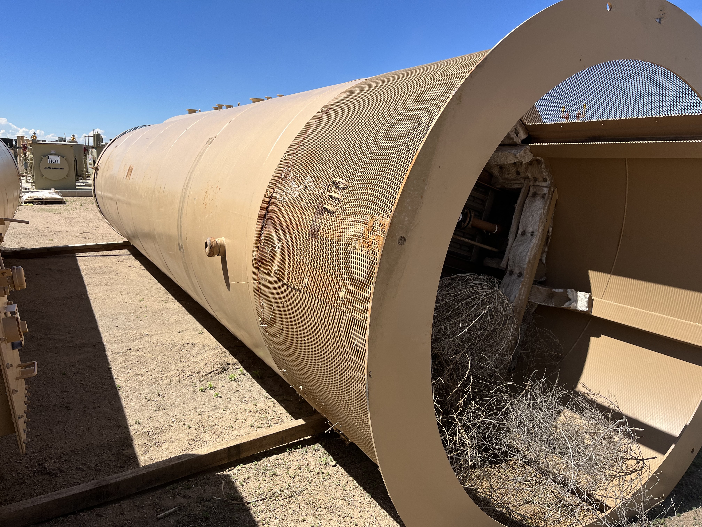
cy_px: 264
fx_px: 527
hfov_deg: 67.3
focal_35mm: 26
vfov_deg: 53.1
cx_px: 351
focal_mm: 5.1
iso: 50
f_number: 1.6
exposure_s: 1/3311
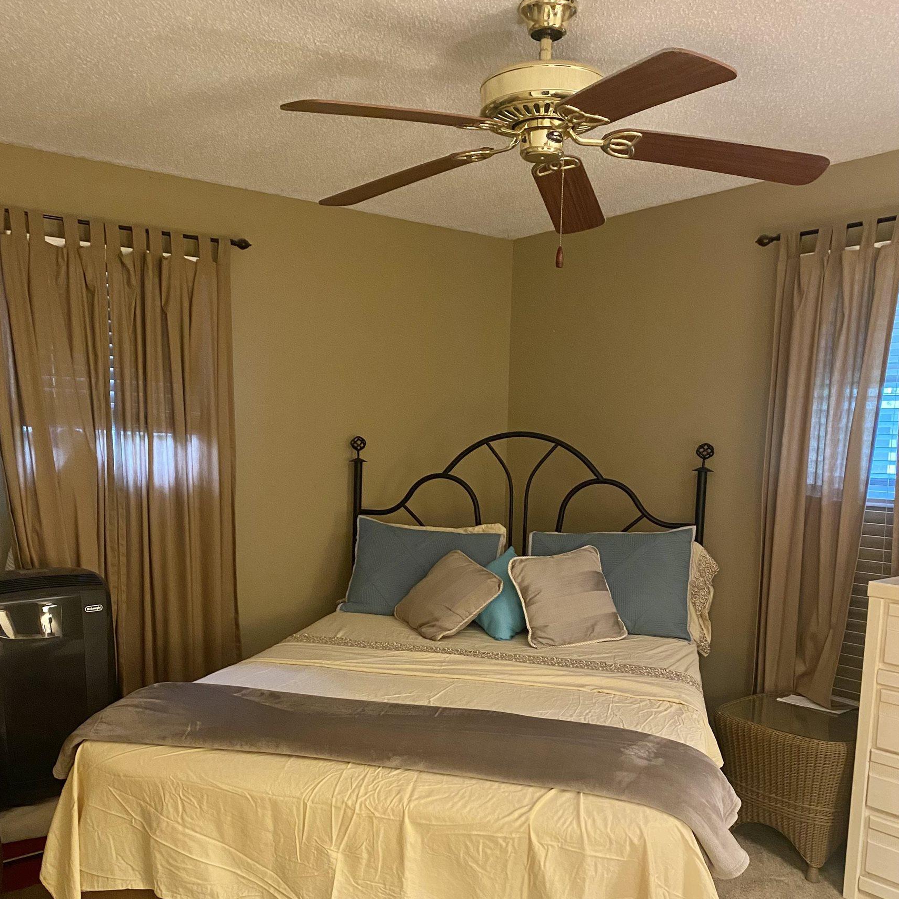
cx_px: 445
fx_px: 911
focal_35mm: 31
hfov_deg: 52.5
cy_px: 562
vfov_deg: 52.0
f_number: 1.8
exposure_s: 1/30
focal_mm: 4.25
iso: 640
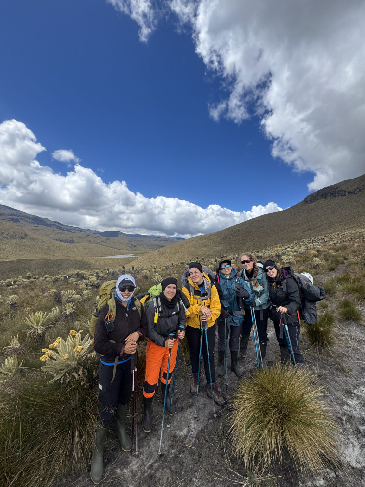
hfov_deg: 85.7
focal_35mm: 14
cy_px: 244
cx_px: 182
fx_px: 197
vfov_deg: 102.1
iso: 40
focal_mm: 2.22
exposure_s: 1/1256
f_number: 2.2
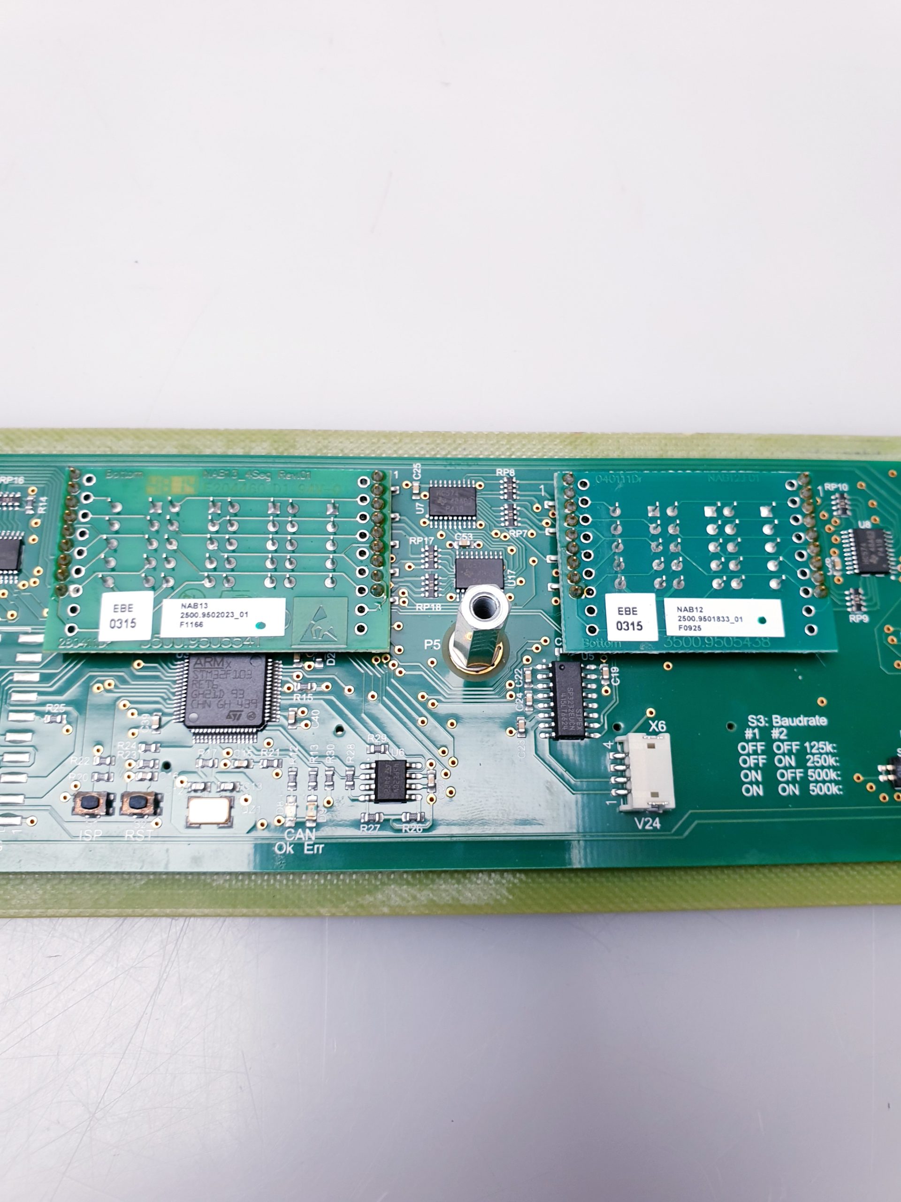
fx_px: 902
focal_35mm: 26
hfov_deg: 53.1
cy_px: 601
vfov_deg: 67.3
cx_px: 450
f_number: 2.4
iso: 80
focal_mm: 4.3
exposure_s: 1/50
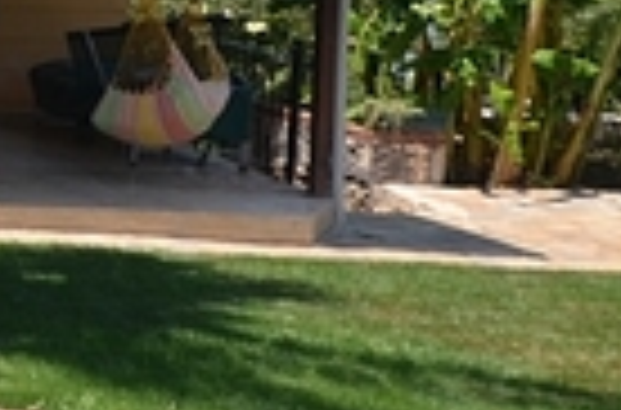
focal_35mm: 79
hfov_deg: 16.7
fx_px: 1358
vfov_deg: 16.6
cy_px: -41
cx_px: -722
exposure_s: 1/200
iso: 100
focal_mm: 10
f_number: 7.1
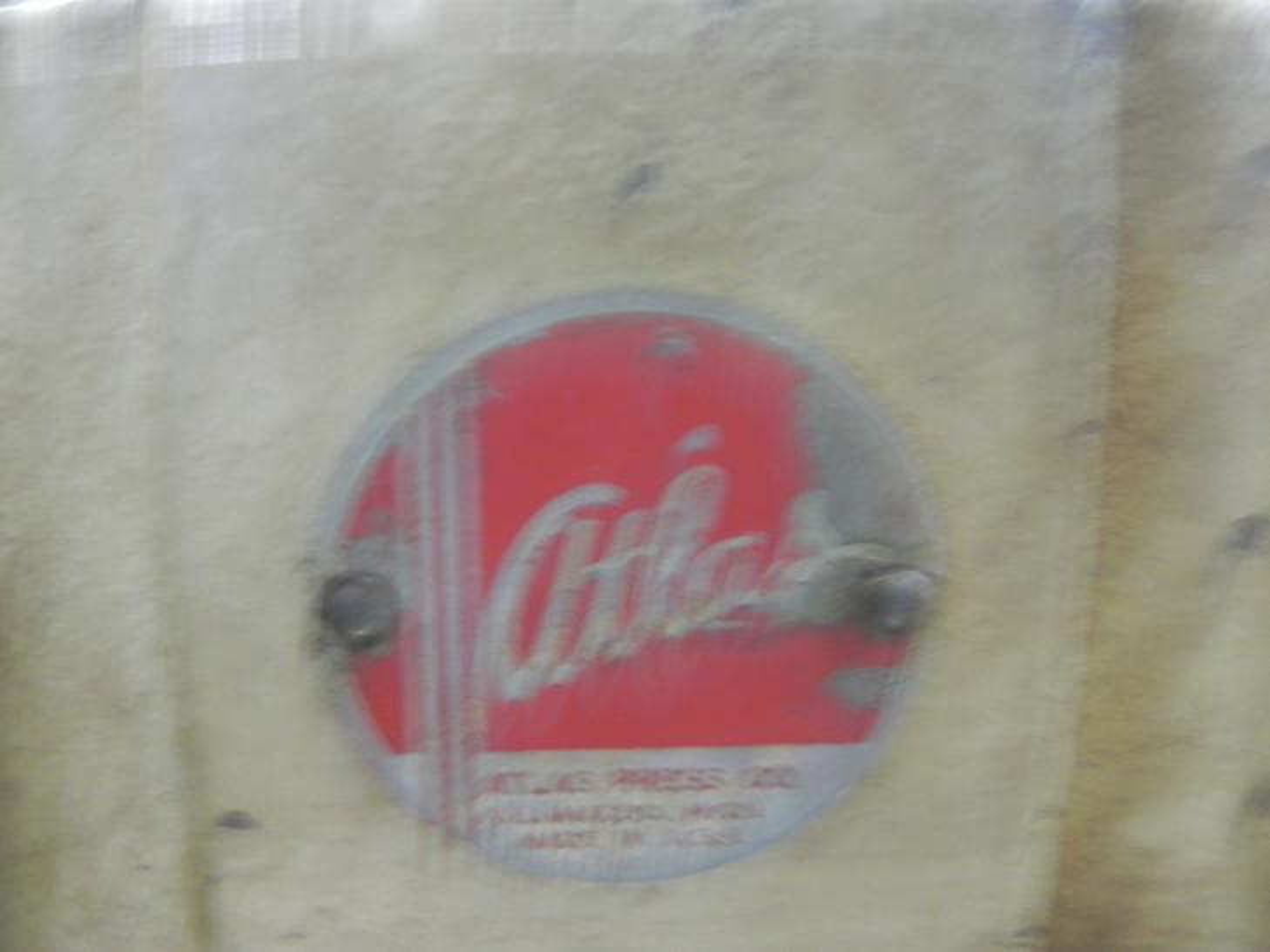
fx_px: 1504
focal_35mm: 41
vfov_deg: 35.1
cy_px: 476
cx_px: 635
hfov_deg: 45.8
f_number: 3.2
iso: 400
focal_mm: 7.3
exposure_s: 1/2.9
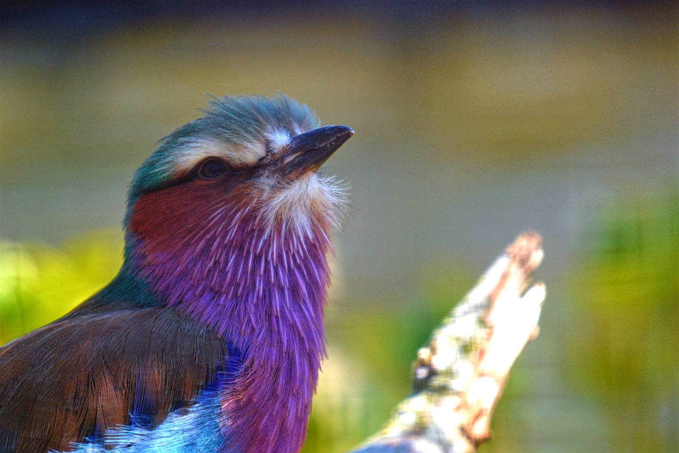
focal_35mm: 555
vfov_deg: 2.5
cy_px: 226
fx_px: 10468
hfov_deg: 3.7
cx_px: 340
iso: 1000
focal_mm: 370
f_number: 6.3
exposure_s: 1/500
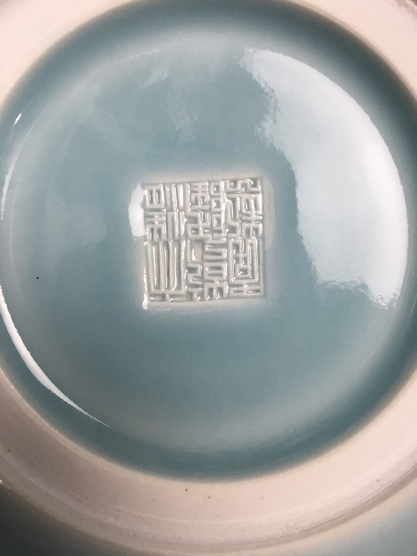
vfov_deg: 61.7
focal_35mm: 29
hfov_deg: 48.2
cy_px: 278
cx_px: 208
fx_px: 466
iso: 25
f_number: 2.2
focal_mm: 4.15
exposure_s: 1/33
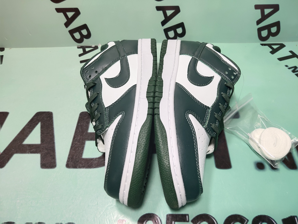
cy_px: 112
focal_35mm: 30
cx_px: 149
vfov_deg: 46.8
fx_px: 258
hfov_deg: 60.0
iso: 50
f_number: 1.79
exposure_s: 1/1104
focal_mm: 4.35
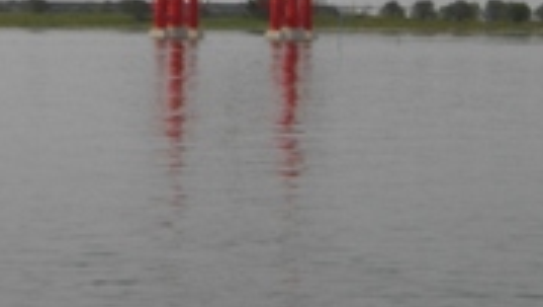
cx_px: 167
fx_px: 3026
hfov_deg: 10.2
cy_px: -58
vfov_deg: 5.8
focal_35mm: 210
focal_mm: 13.7
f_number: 8.9
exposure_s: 1/320
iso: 100
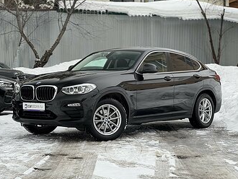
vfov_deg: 17.8
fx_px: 571
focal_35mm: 83
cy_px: 88
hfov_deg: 23.5
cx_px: 110
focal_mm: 9
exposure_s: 1/106
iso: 25
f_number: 2.8
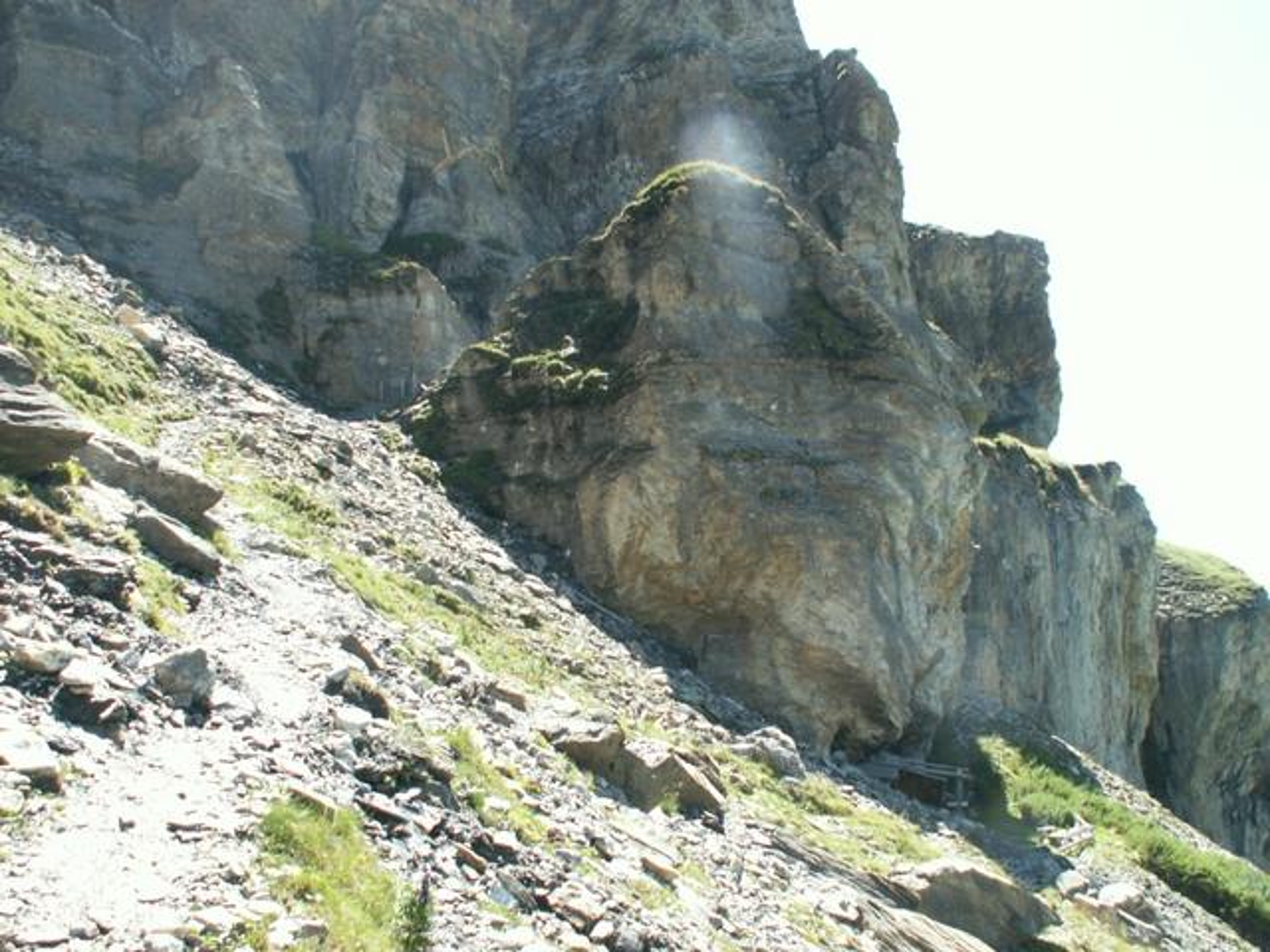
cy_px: 476
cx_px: 635
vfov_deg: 40.7
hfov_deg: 52.6
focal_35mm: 35
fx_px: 1284
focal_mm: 5.86
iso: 50
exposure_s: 1/100
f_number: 4.5
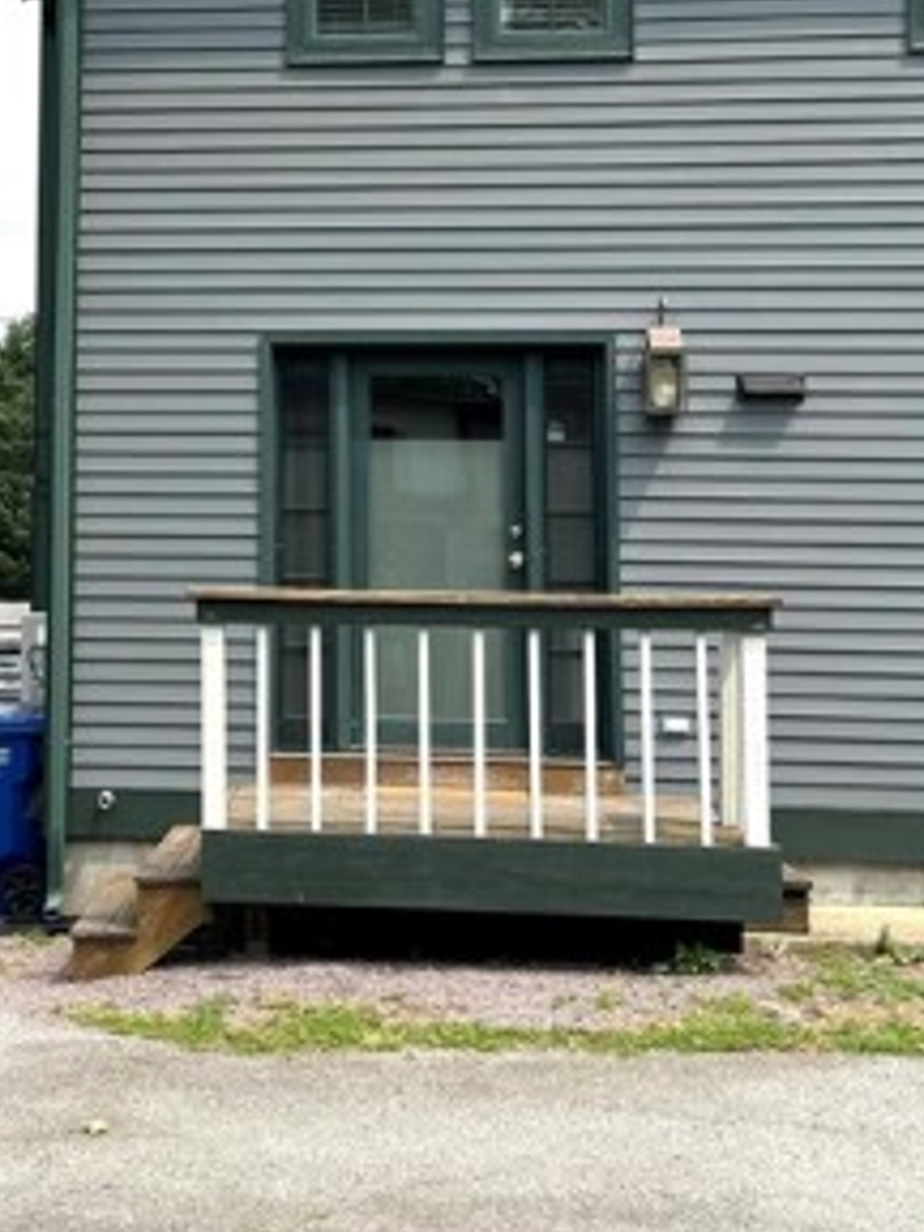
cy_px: 304
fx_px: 2278
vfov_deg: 29.8
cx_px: 133
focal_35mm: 64
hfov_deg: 22.5
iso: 80
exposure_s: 1/3096
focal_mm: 6.76
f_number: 1.78
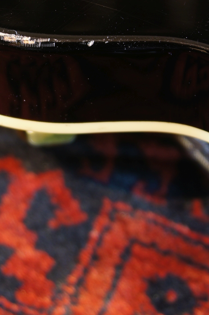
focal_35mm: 164
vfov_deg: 12.5
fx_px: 1431
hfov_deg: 8.3
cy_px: 38
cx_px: 36
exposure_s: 1/1.25
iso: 100
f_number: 4.5
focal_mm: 55
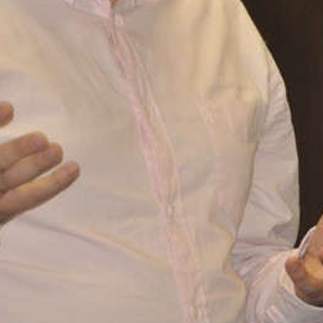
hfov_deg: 2.2
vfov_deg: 2.2
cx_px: 199
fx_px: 8467
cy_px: 4
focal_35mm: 802
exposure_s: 1/60
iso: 800
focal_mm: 200
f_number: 5.6
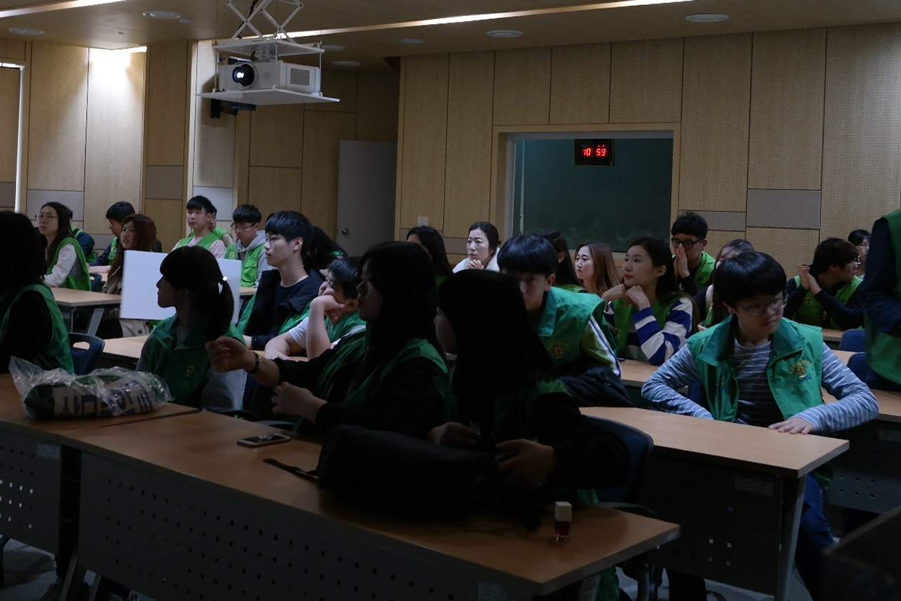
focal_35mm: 42
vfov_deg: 31.7
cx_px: 369
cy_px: 212
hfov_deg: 46.2
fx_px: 1051
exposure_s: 1/40
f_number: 3.5
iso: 800
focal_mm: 20
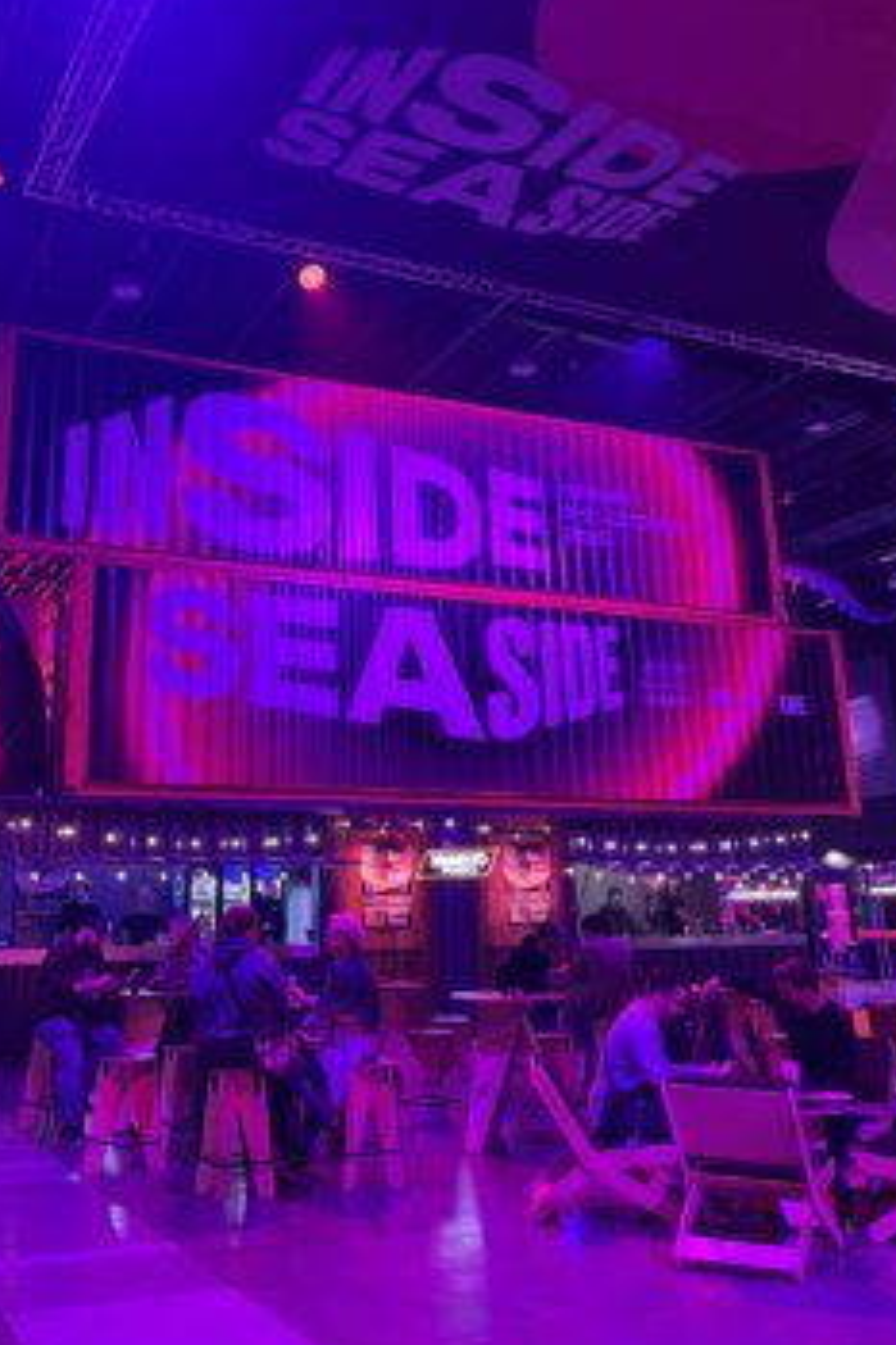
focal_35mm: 34
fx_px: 1270
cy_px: 553
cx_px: 358
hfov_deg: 38.7
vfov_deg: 55.5
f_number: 1.6
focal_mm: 5.1
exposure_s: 1/50
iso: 250
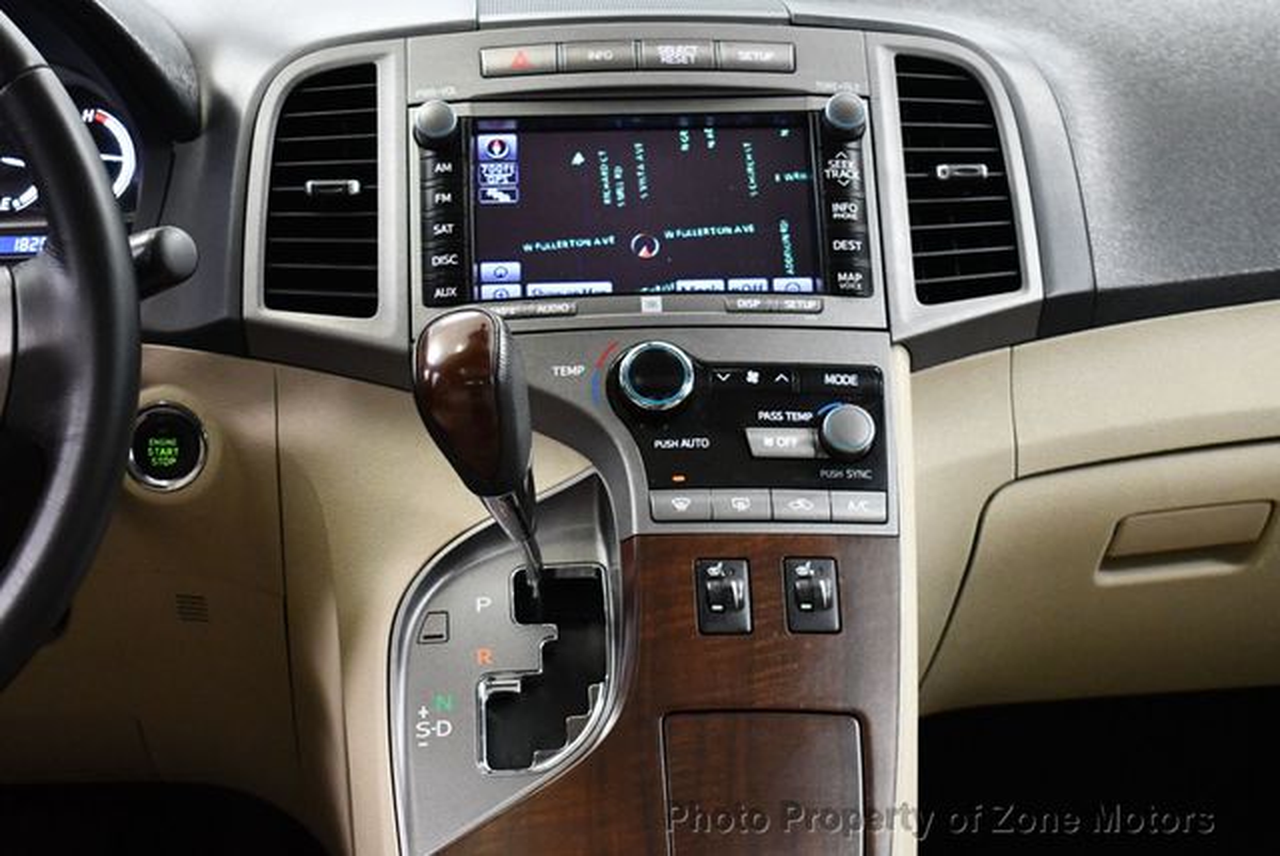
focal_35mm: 68
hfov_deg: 29.6
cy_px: 428
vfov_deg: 20.1
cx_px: 640
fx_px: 2420
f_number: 4.5
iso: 3200
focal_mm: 34
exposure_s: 1/80
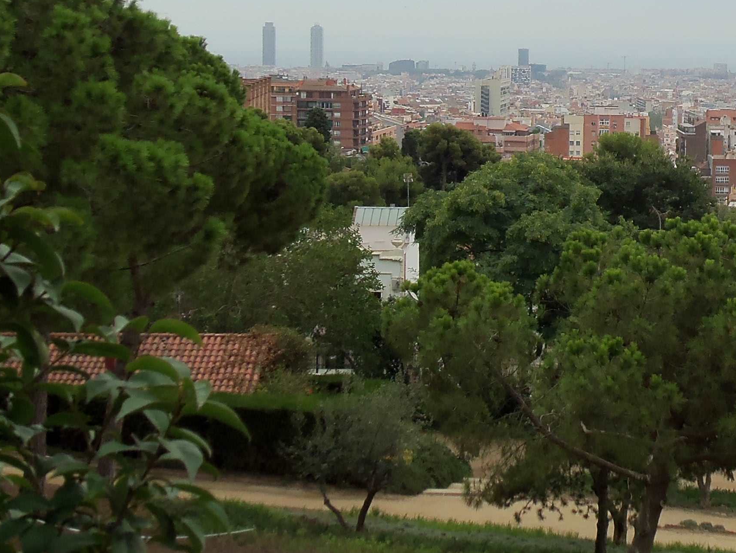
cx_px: 683
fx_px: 1552
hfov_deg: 25.7
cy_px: 131
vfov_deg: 20.0
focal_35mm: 73
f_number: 3.4
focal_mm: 5.2
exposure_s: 1/400
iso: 80
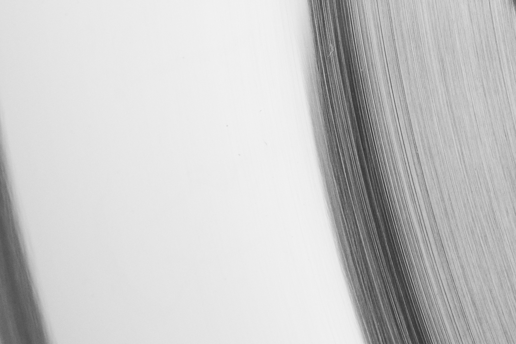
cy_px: 97
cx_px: 775
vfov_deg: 7.0
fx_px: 2809
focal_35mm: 196
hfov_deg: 10.2
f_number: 11
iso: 160
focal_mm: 50
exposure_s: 1/200
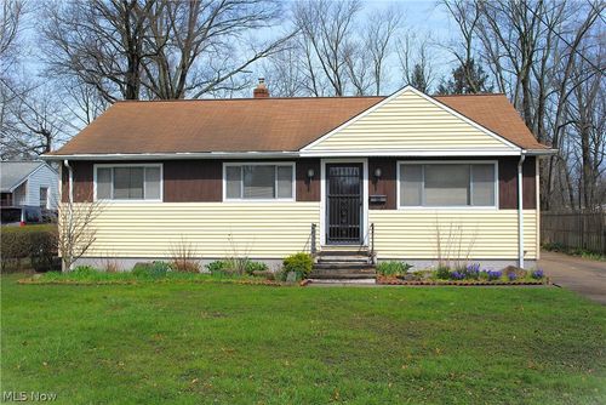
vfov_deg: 34.3
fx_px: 657
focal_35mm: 39
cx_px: 303
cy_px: 202
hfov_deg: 49.5
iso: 100
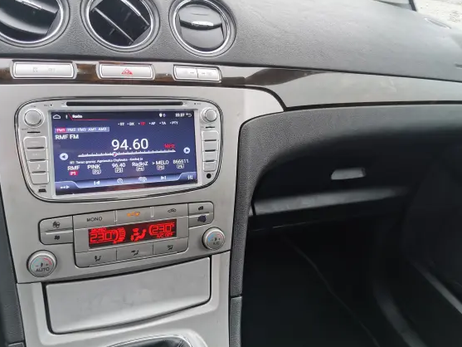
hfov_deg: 58.2
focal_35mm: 31
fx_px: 414
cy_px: 152
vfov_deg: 45.4
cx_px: 253
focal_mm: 5.56
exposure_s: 1/99.9
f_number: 1.6
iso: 50
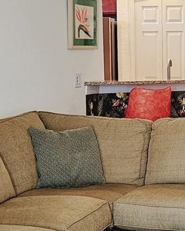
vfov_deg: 19.2
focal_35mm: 100
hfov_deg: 15.0
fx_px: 685
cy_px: 124
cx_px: 208
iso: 500
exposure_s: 1/120
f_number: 1.8
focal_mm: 5.4
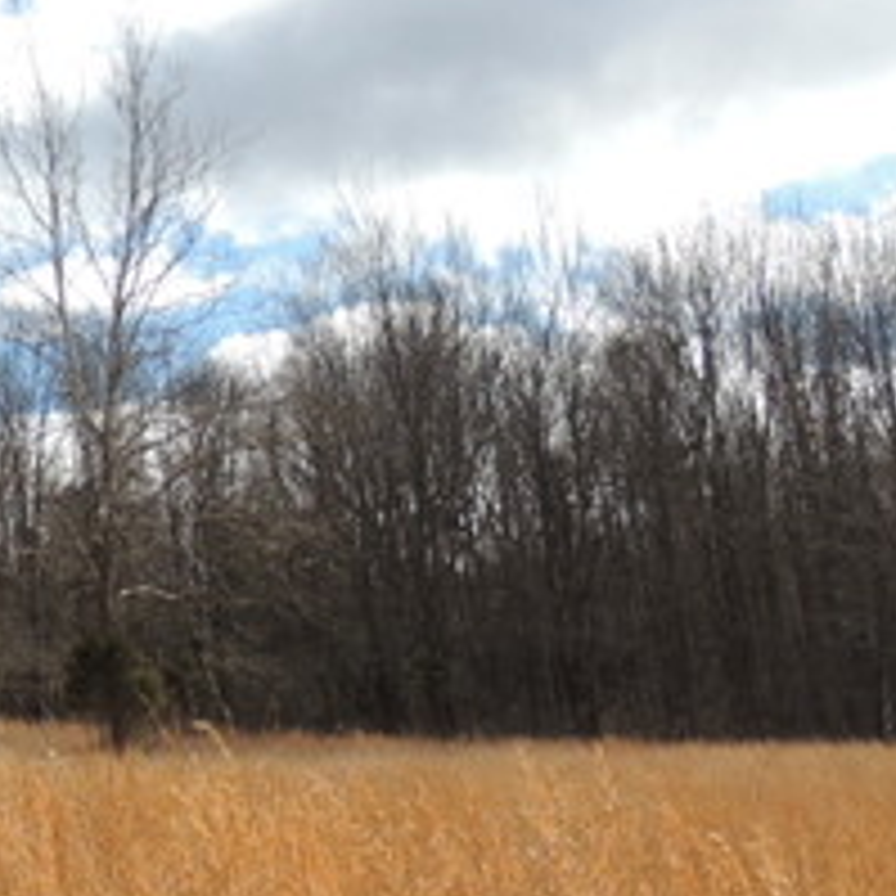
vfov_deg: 17.7
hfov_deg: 16.6
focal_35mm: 98
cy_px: 606
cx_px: -331
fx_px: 2870
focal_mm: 6.2
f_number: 3.3
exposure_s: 1/1250
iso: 100
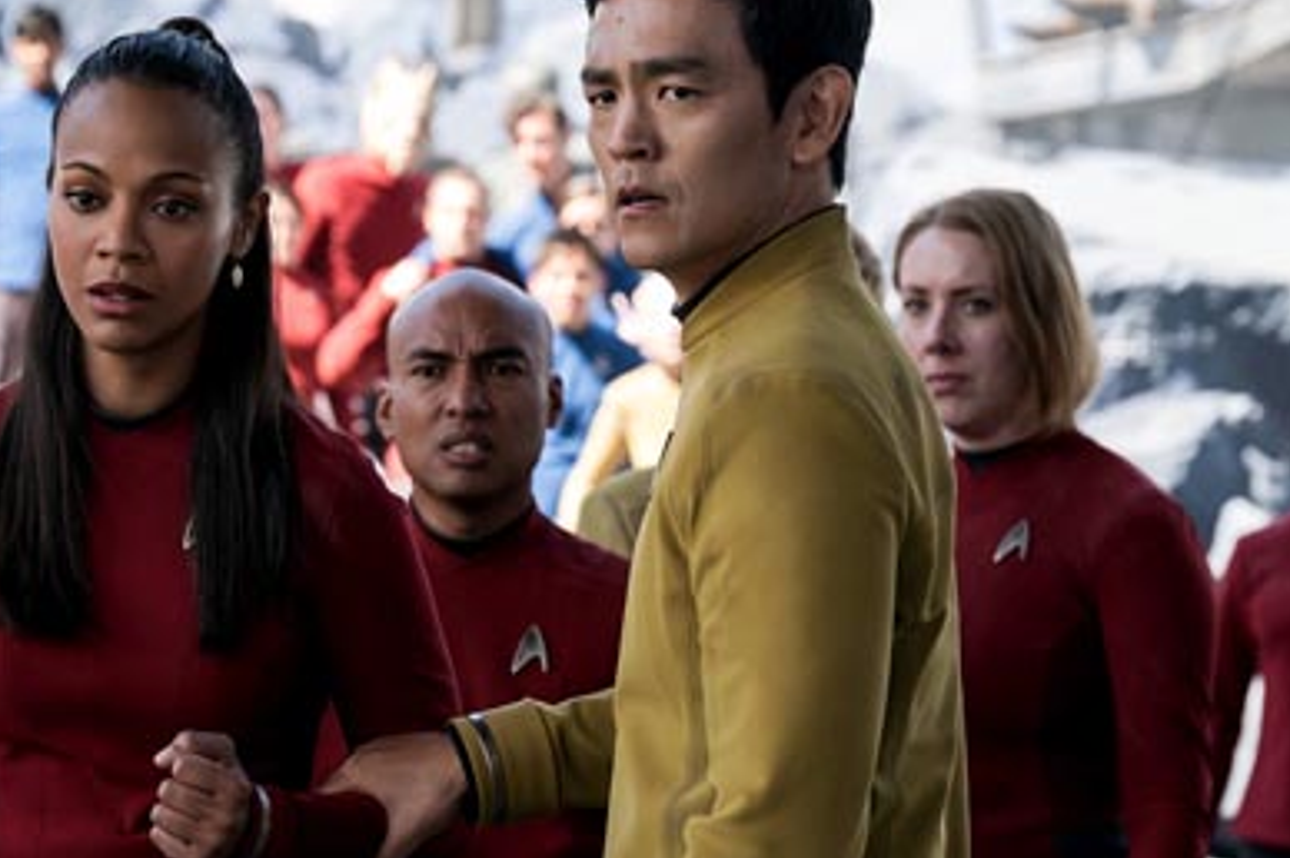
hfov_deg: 12.2
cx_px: 499
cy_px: 377
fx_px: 6051
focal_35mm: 169
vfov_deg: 8.1
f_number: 5
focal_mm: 87.1
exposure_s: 1/250
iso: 400
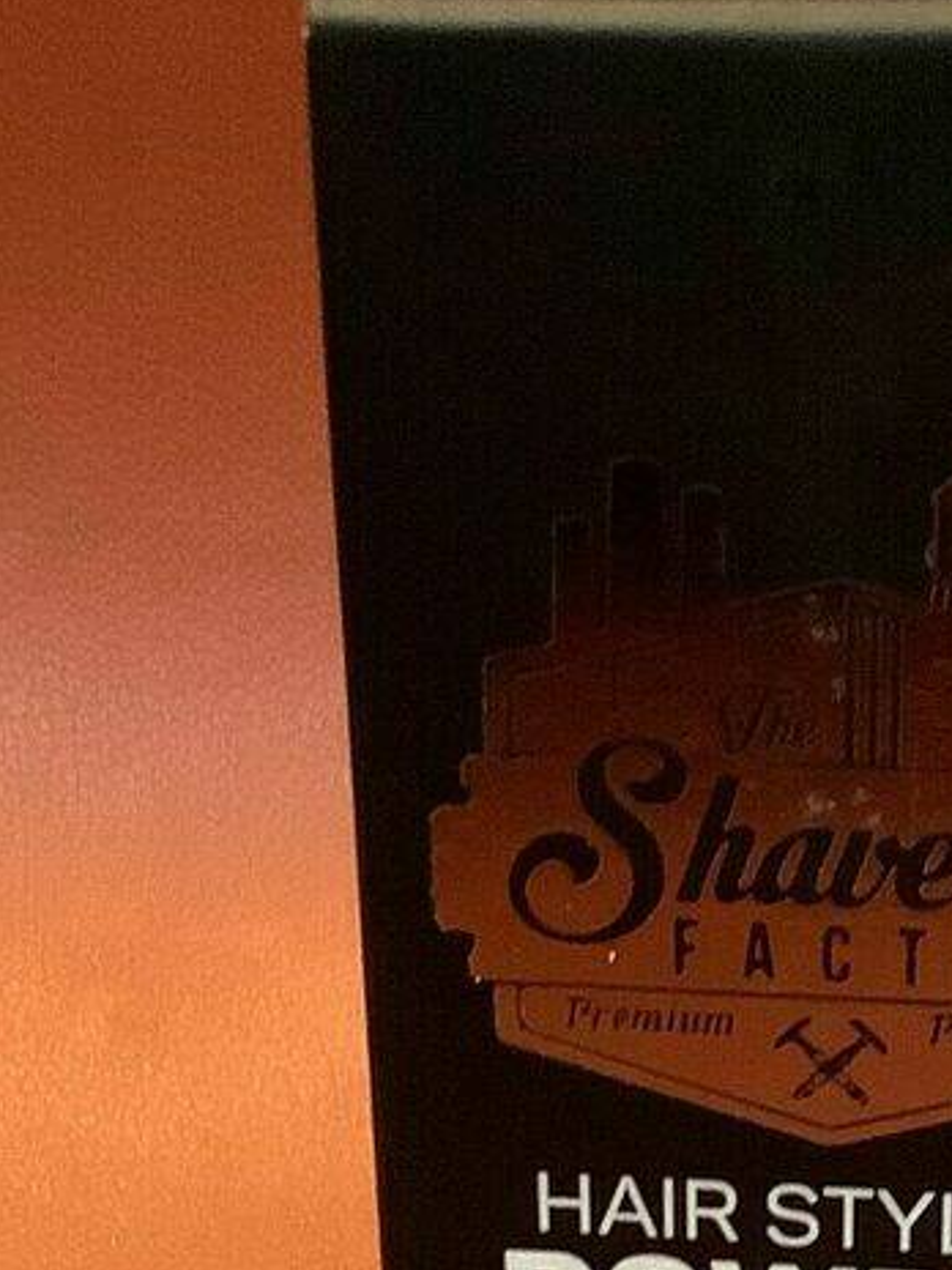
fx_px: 3924
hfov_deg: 13.8
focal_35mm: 107
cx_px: 613
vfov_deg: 17.7
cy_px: 1448
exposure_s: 1/25
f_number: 2.4
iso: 640
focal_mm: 3.3
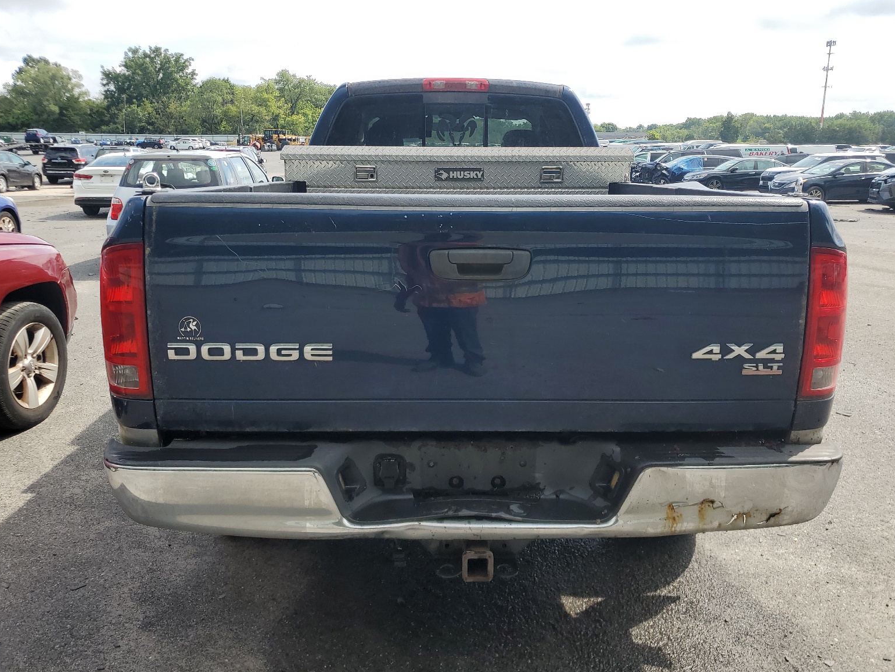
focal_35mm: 27
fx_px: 698
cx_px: 457
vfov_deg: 51.4
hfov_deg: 65.3
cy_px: 326
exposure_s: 1/1667
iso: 50
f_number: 1.5
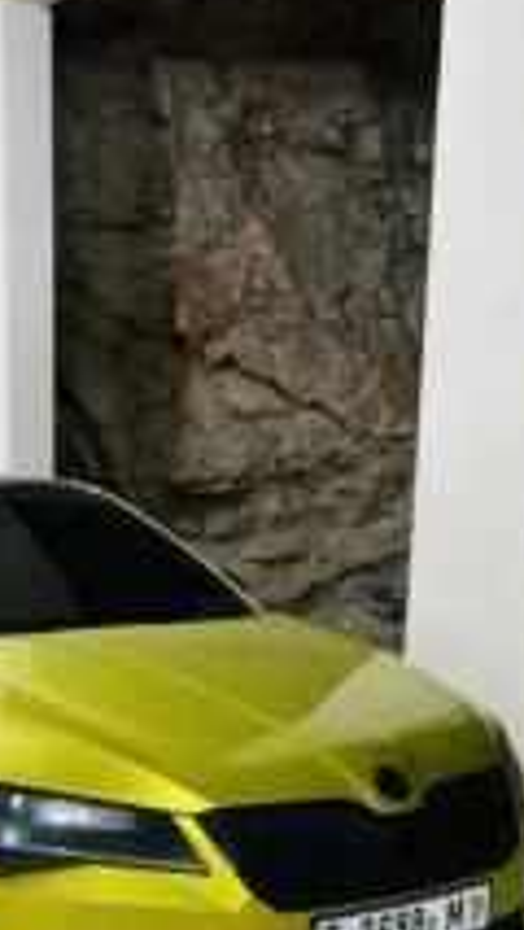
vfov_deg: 39.5
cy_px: 808
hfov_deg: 23.3
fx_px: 1209
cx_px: -13
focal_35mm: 49
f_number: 1.78
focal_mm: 6.86
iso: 800
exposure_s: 1/50
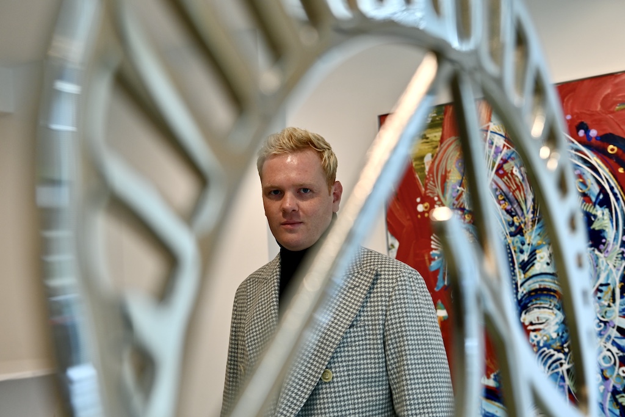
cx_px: 312
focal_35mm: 45
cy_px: 208
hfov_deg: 43.6
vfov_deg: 29.9
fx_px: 781
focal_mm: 45
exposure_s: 1/100
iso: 320
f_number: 4
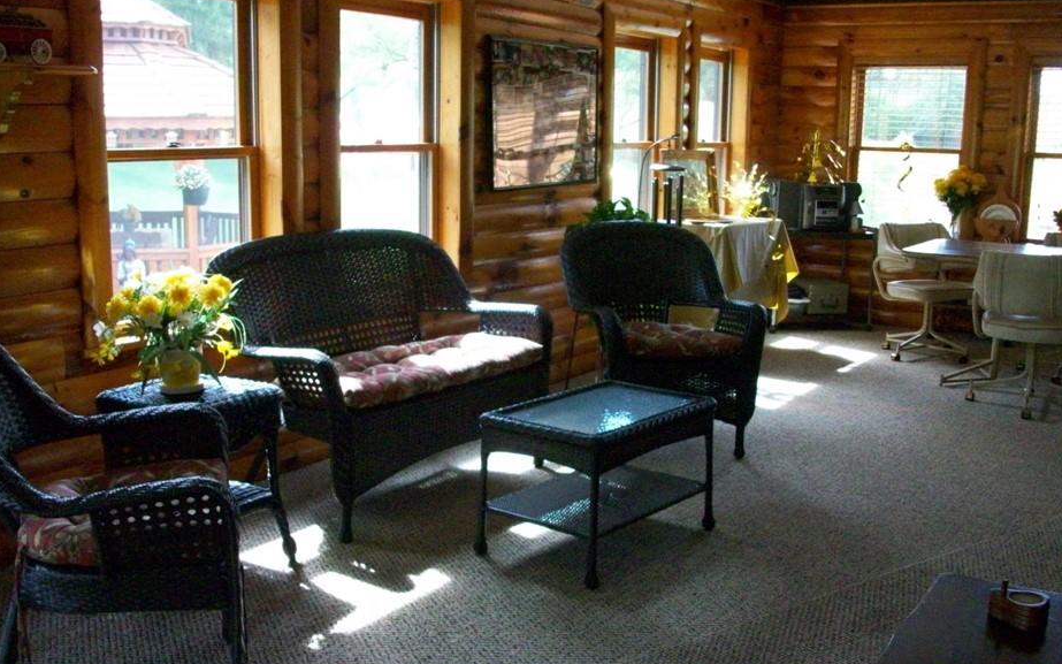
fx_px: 1158
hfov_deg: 49.2
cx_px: 494
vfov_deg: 32.0
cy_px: 360
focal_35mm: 40
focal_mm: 5.7
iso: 362
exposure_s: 1/128
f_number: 2.8
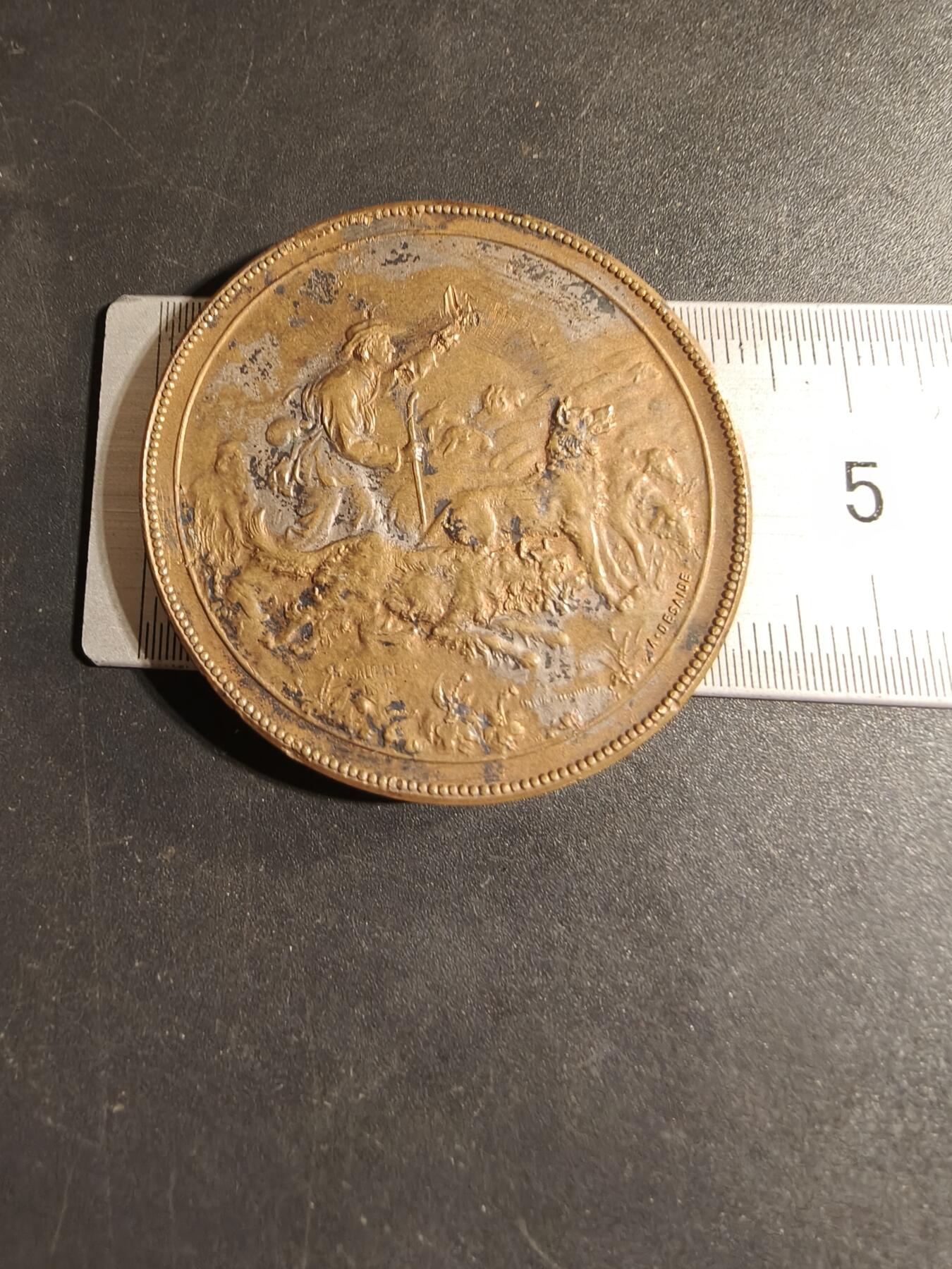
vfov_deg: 73.9
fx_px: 843
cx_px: 476
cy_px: 634
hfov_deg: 58.9
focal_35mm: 23
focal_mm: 2.32
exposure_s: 1/50
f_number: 2
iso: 200
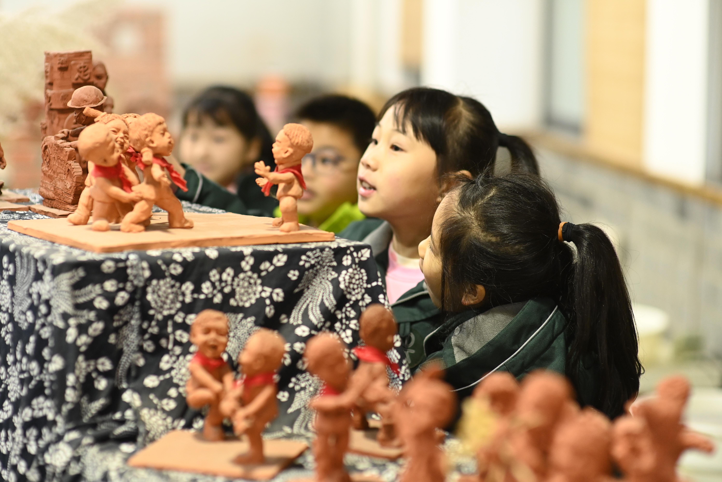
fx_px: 1705
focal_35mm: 85
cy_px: 241
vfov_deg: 16.1
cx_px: 361
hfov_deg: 23.9
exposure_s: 1/200
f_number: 2.2
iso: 2500
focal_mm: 85
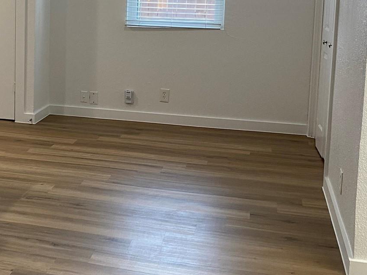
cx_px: 6
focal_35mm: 63
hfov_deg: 28.9
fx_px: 668
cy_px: 62
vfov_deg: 23.0
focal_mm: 4.25
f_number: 1.8
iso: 100
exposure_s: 1/60
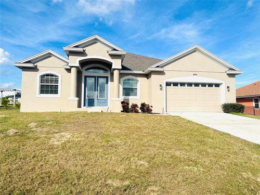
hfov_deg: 71.6
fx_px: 180
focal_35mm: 24
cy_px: 98
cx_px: 130
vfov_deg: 56.8
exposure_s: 1/7576
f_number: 1.78
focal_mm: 6.86
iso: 80
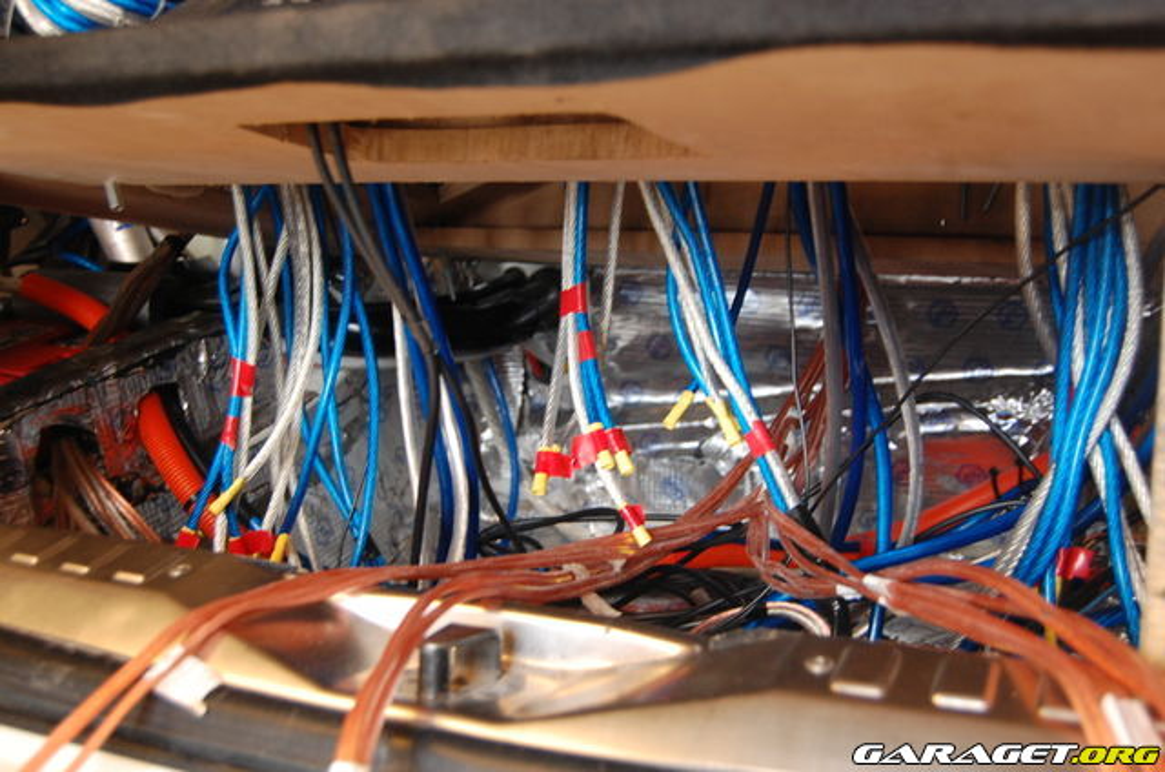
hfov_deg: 49.6
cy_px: 386
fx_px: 1260
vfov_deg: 34.1
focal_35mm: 39
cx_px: 582
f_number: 4
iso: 800
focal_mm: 26
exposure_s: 1/13
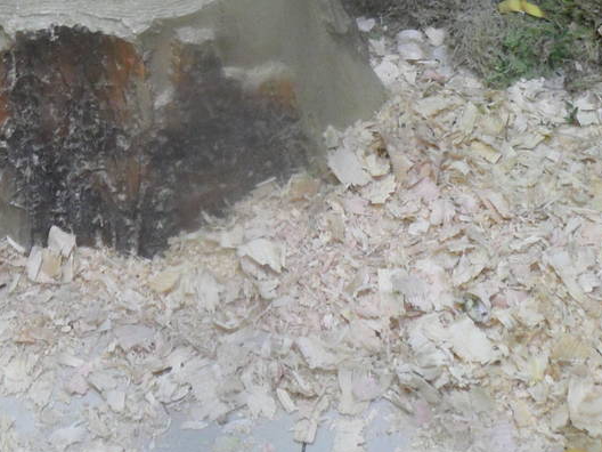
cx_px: 308
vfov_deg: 15.0
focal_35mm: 97
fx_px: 1687
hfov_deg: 20.2
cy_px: 18
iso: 200
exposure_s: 1/10
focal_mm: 5.3
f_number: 3.4
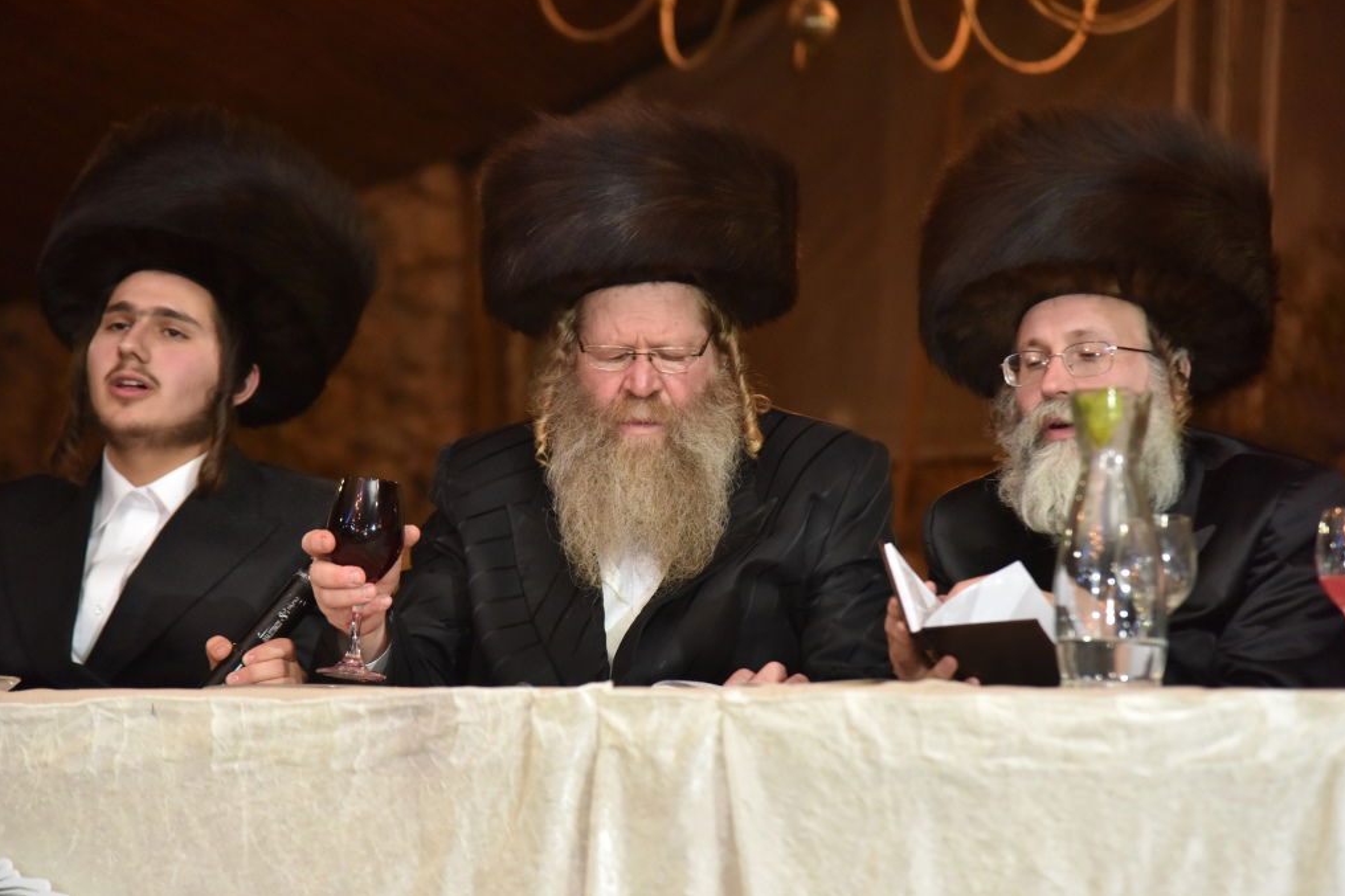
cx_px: 672
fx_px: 4520
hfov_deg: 16.9
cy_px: 445
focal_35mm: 121
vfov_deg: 11.3
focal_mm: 120
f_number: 4
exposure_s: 1/160
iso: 2000
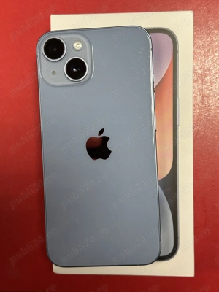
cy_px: 146
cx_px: 110
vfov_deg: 39.7
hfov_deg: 30.3
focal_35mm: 48
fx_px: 405
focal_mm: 6.86
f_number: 1.78
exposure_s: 1/50
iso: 100
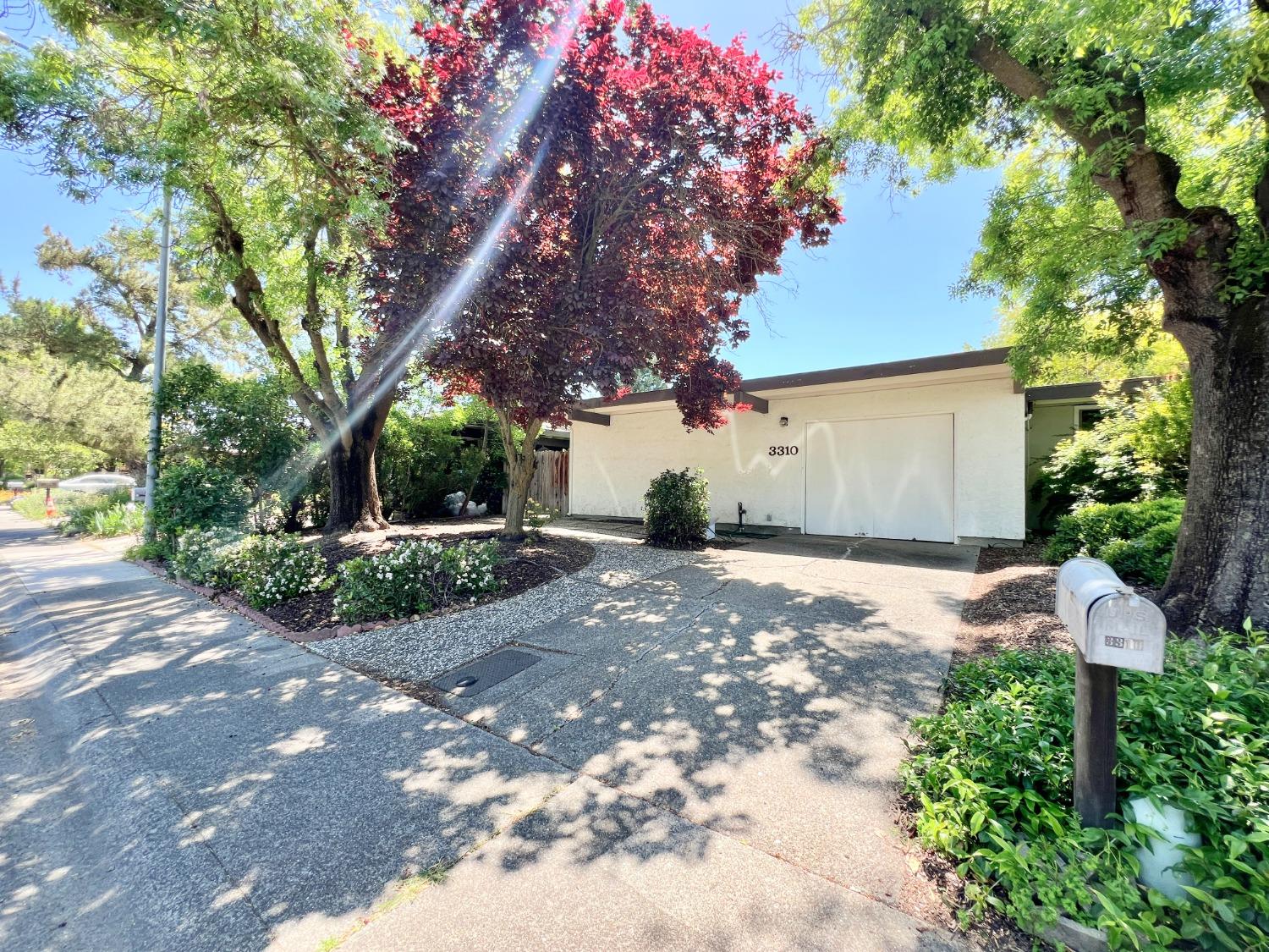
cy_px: 476
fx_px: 477
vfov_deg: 89.9
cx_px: 634
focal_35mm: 13
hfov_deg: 106.2
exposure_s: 1/204
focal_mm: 1.57
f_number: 1.8
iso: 32
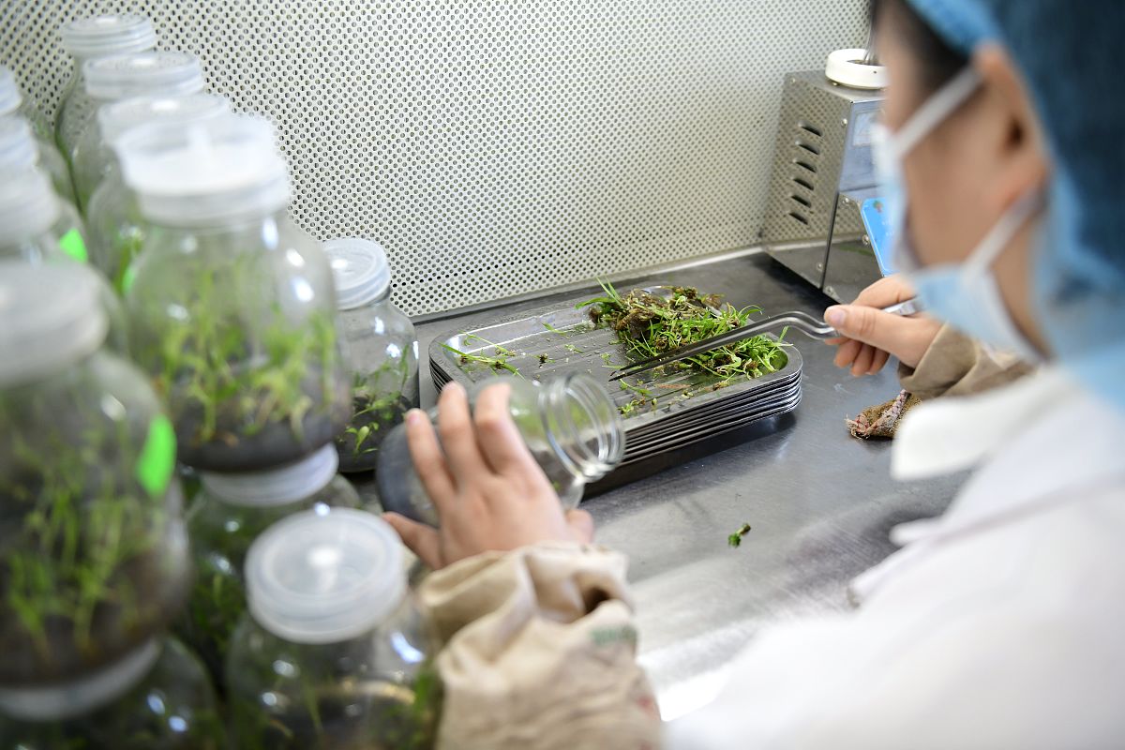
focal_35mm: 34
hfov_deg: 55.8
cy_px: 375
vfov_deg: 38.9
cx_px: 562
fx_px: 1062
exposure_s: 1/125
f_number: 2.8
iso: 640
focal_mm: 34
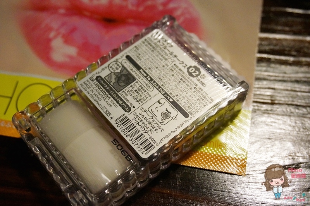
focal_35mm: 46
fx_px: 400
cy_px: 103
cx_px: 155
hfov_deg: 42.4
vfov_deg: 28.9
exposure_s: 1/100
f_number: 5
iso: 3200
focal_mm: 31
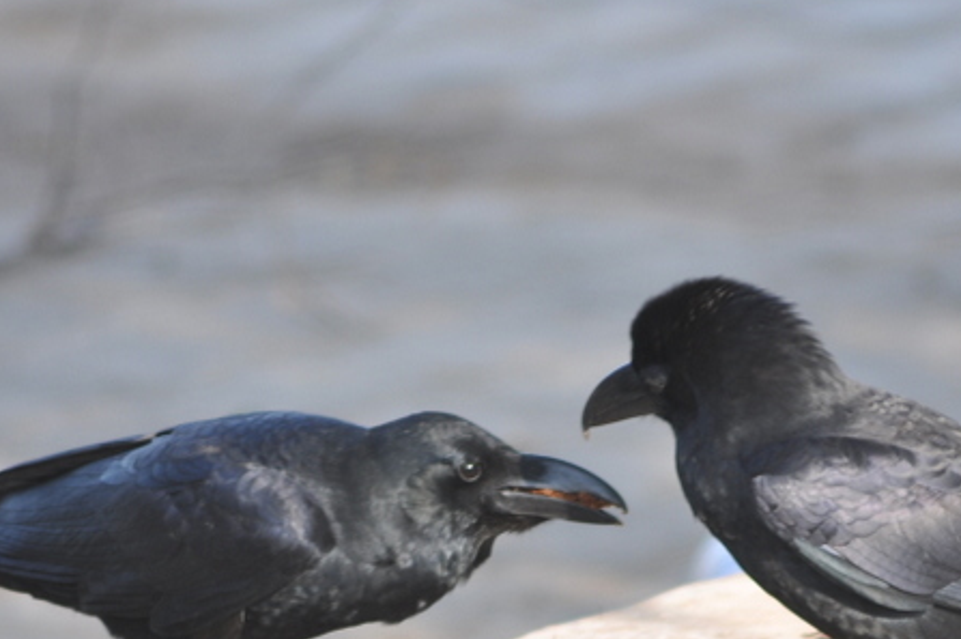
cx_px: 563
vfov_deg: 1.7
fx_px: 21465
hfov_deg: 2.6
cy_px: 508
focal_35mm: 805
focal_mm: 300
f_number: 5.6
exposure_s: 1/125
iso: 200
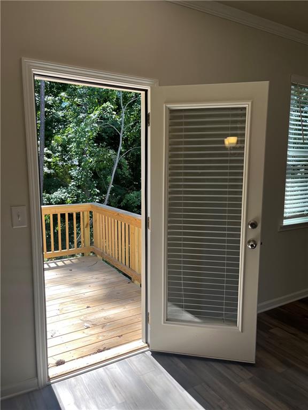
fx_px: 308
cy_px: 205
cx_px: 154
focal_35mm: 26
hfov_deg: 53.1
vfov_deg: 67.3
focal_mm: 5.1
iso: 50
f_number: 1.6
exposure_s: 1/425
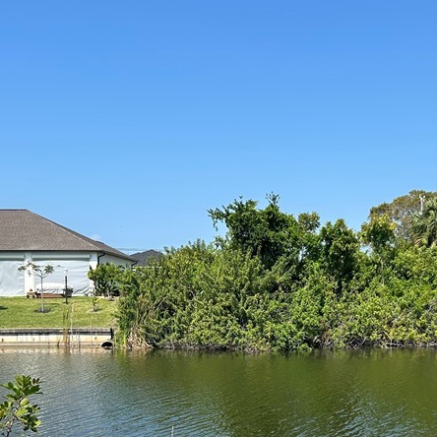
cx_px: 279
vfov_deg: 31.6
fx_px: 757
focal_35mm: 53
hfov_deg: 32.0
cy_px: 333
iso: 50
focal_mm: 5.7
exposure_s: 1/3704
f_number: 1.5
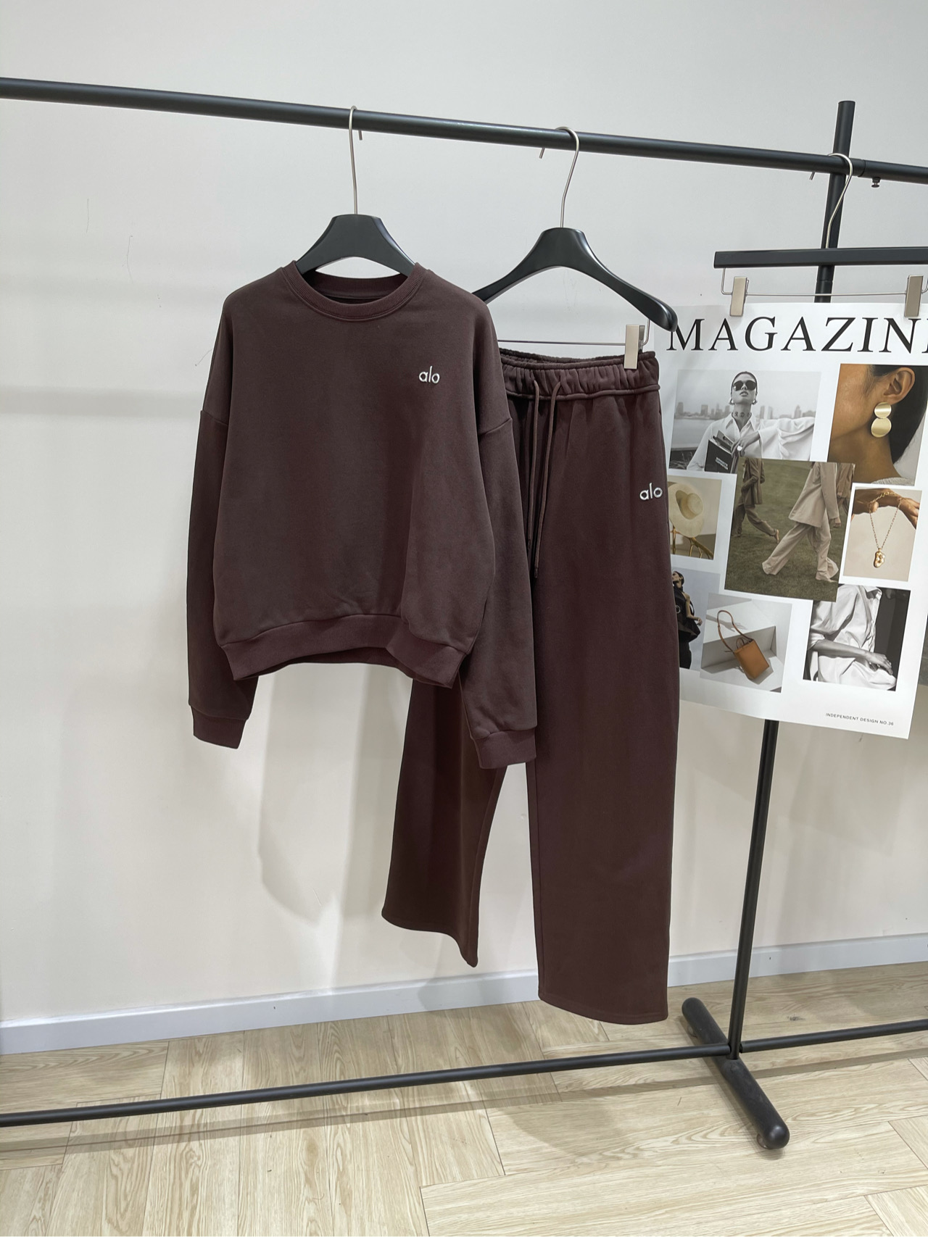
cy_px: 618
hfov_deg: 53.1
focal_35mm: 26
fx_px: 929
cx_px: 464
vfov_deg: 67.3
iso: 64
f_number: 1.6
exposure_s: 1/121
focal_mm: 5.1
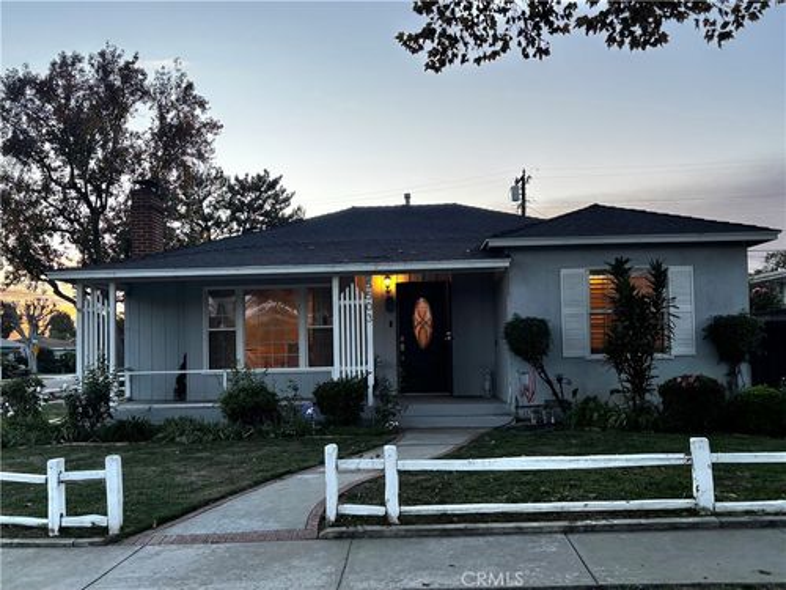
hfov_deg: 67.3
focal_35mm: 26
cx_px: 393
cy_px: 295
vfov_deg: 53.1
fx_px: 590
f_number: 1.6
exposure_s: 1/139
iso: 40
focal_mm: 5.96
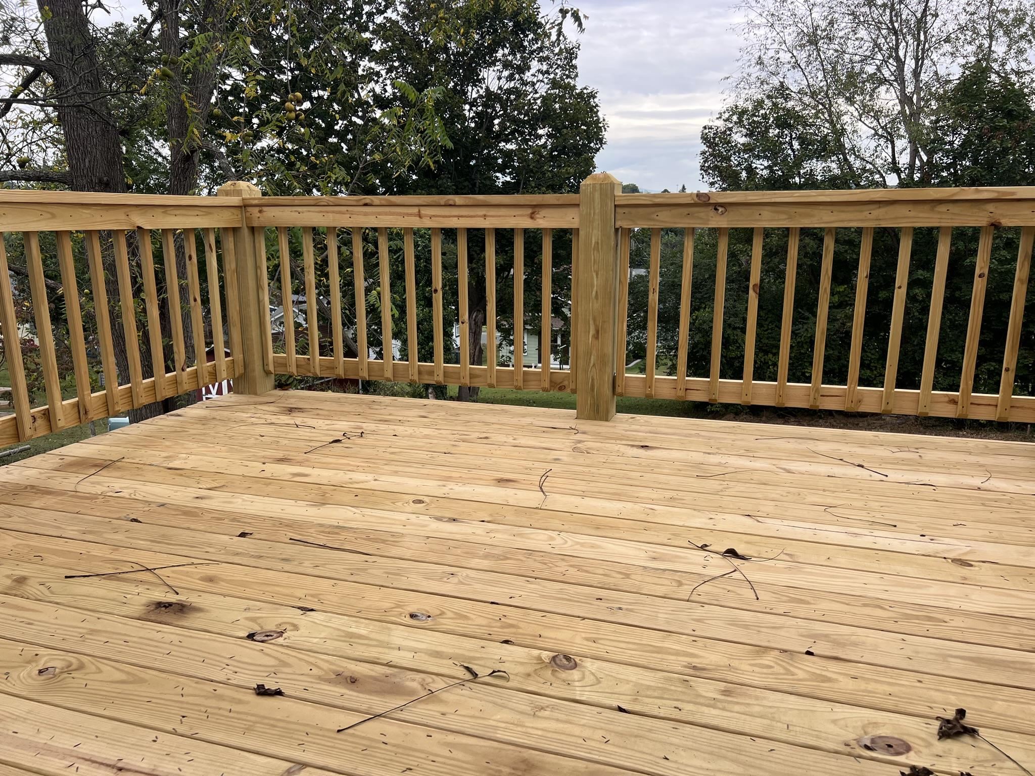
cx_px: 518
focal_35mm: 26
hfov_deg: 67.3
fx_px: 777
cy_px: 388
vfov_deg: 53.1
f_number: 1.5
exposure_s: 1/526
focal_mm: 5.7
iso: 50
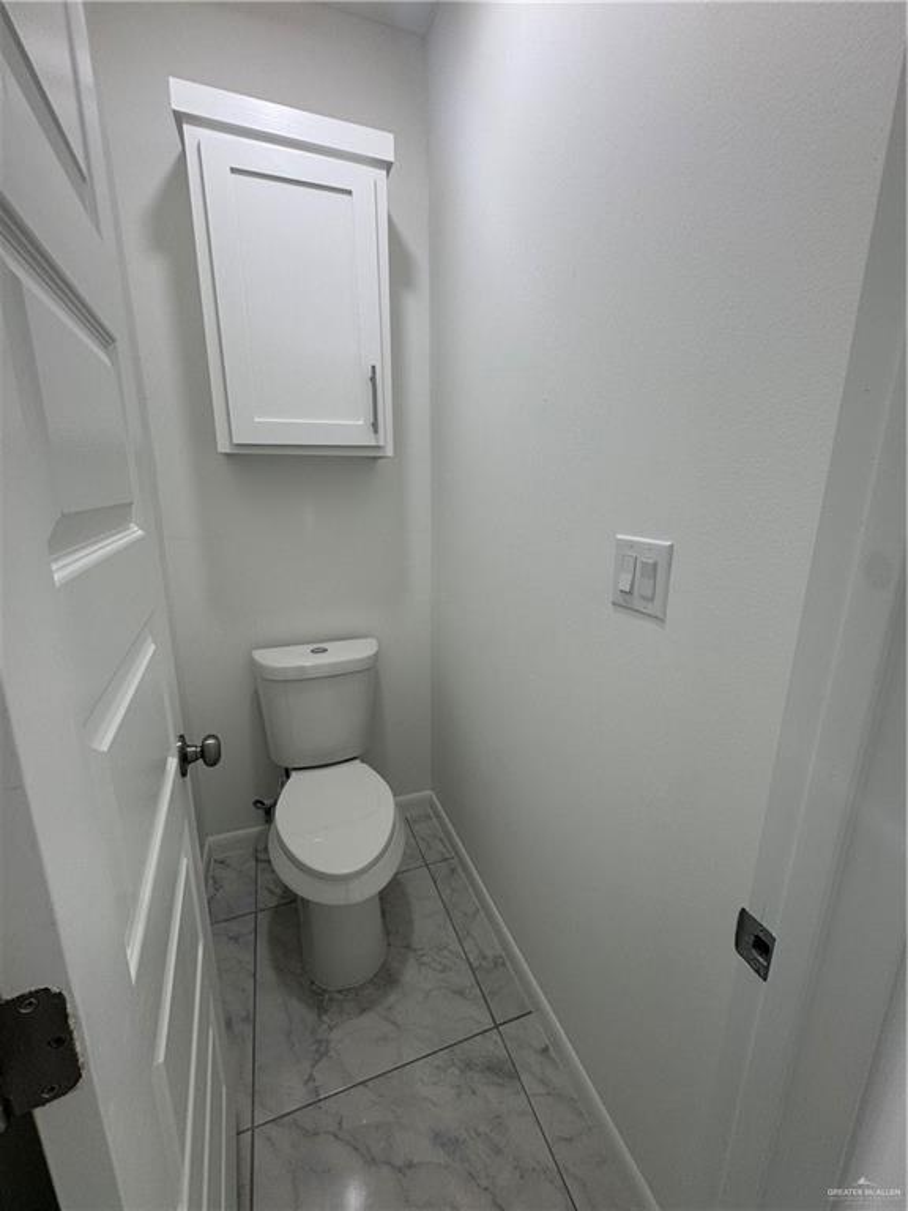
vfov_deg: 102.1
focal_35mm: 14
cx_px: 454
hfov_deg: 85.7
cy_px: 606
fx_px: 490
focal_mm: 2.22
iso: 100
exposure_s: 1/120
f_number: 2.2
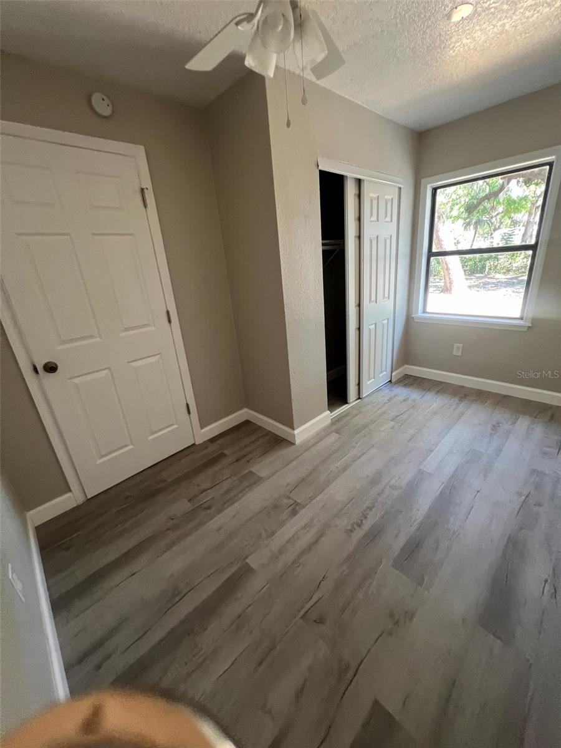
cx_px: 280
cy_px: 374
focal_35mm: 13
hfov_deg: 89.9
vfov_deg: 106.2
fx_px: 281
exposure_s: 1/69
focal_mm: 1.57
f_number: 1.8
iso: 250
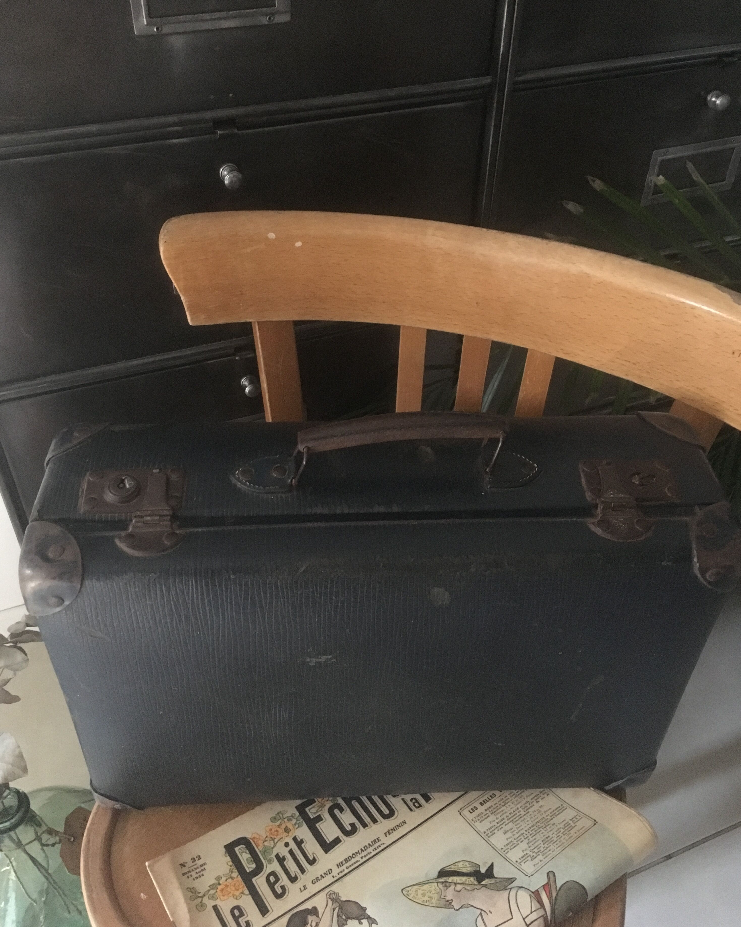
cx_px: 369
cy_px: 431
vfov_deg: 57.1
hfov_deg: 47.1
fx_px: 850
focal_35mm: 31
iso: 640
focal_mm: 4.15
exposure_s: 1/17
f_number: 2.2
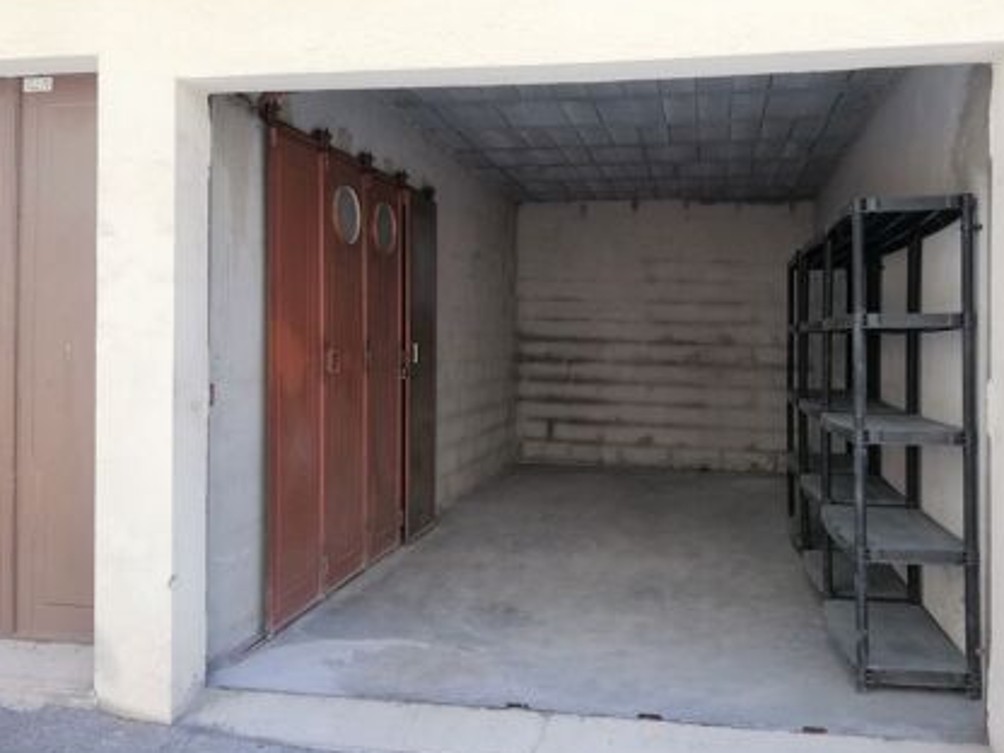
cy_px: 331
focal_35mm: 30
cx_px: 558
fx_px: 870
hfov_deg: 59.8
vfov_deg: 46.7
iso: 50
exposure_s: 1/174
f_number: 2.2
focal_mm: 3.81
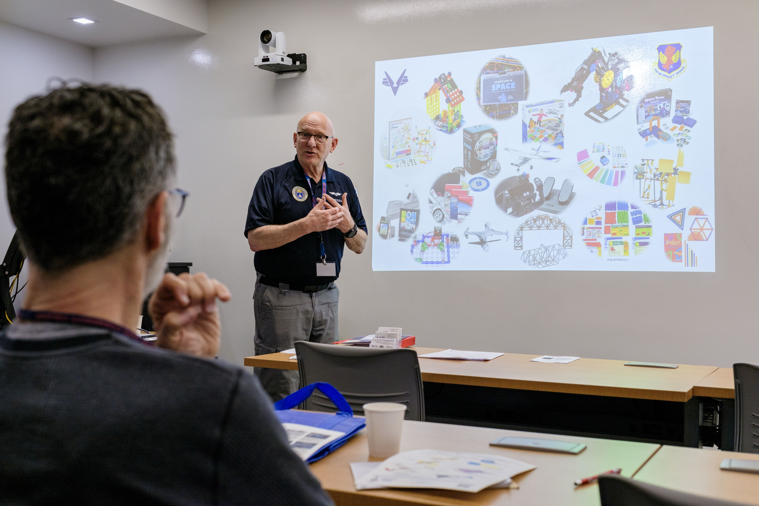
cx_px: 380
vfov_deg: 32.6
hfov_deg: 47.4
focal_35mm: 41
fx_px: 864
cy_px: 253
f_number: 3.2
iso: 800
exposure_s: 1/180
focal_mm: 27
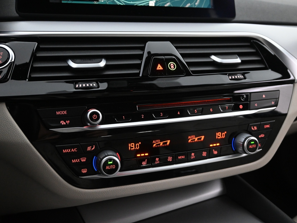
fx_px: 290
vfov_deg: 42.0
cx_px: 151
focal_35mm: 34
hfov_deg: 54.2
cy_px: 110
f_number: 3.8
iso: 2500
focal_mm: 20.5
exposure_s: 1/30
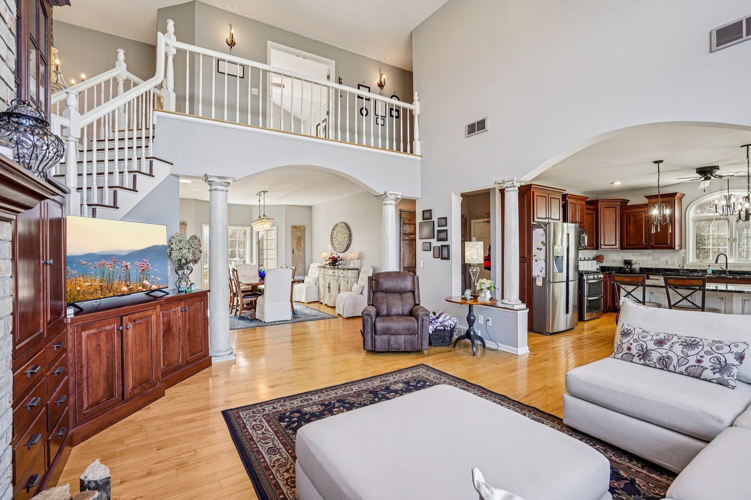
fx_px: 334
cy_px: 250
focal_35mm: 16
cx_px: 376
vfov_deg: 73.7
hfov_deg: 96.7
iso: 250
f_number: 8
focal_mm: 16
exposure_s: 1/15
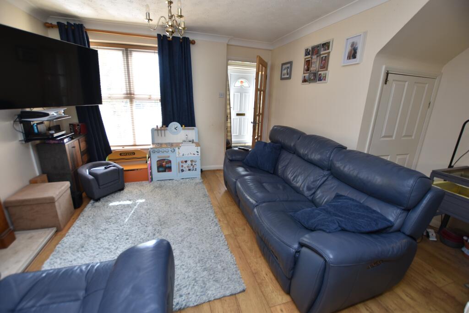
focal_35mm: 15
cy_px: 156
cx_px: 234
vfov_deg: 77.3
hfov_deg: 100.4
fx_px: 195
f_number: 3.5
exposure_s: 1/40
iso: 100
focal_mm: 10
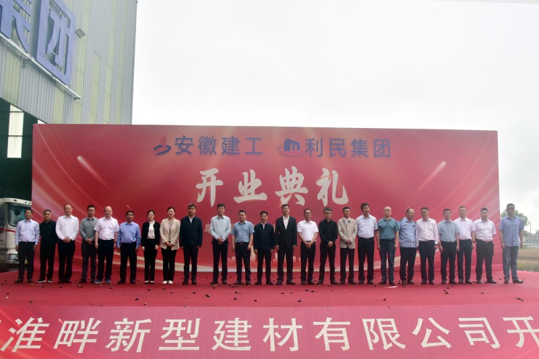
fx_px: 404
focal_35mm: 27
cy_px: 180
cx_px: 270
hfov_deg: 67.4
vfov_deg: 47.9
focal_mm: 18
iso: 400
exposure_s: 1/500
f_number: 10
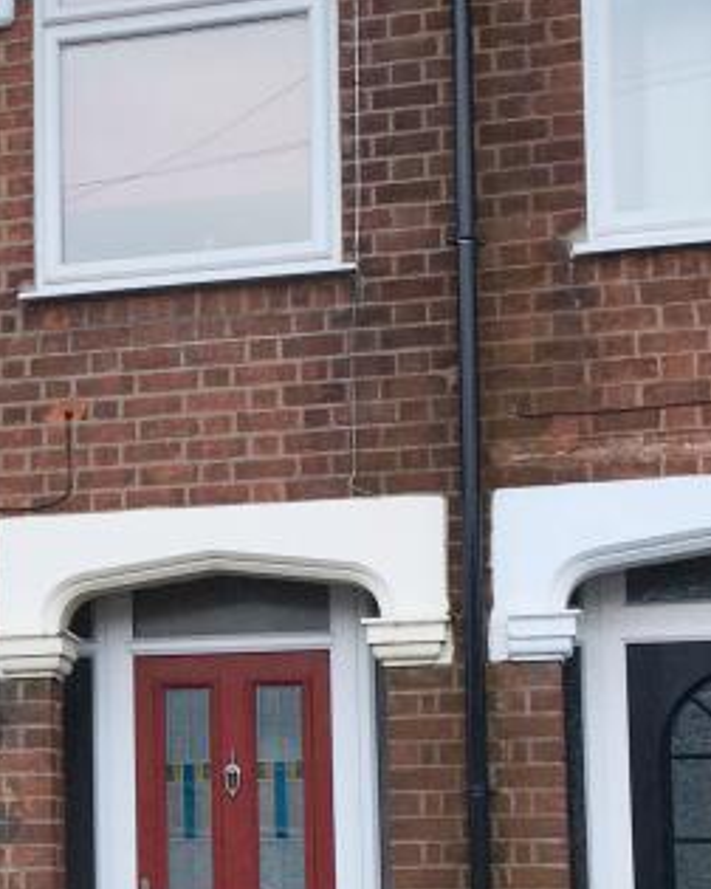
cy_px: 691
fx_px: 2420
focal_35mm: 92
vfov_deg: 20.6
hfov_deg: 15.8
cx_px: -237
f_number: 2.2
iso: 32
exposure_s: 1/50
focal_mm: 4.15
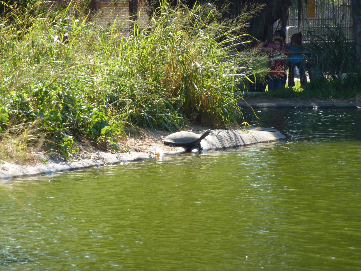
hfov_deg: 6.6
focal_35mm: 300
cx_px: 180
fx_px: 3129
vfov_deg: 5.0
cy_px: 136
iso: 80
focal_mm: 49.2
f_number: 4.9
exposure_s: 1/125
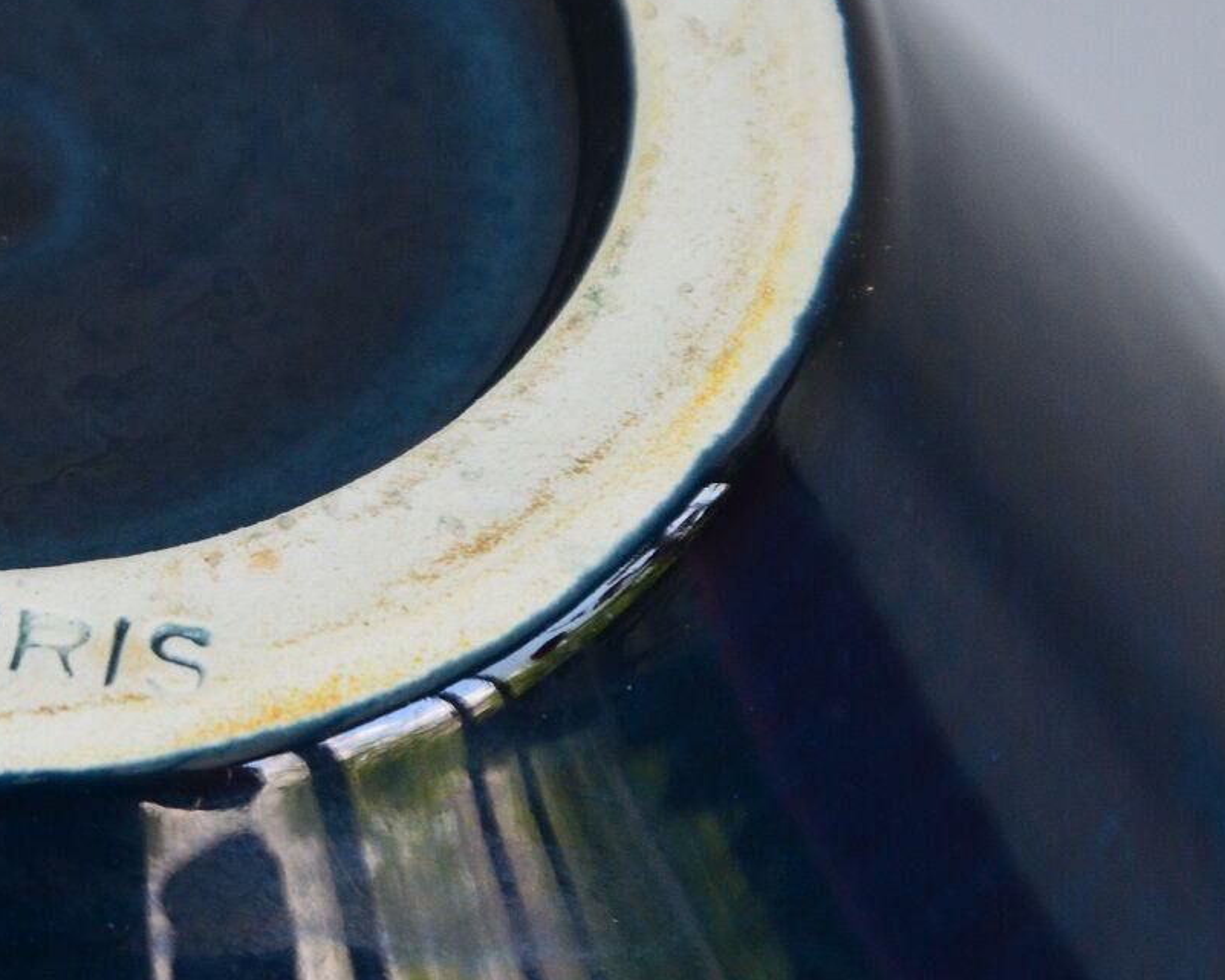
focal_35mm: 363
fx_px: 13168
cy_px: 561
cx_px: -138
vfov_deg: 4.3
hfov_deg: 5.3
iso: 800
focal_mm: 105
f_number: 9
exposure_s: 1/100
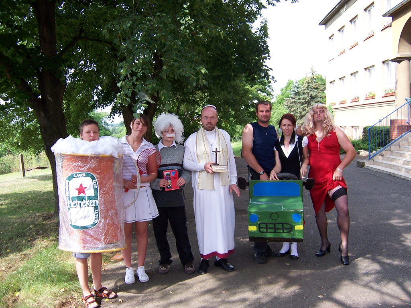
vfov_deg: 42.9
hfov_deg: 55.4
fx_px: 392
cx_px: 206
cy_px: 154
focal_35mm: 33
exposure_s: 1/250
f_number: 3.4
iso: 80
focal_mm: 5.5
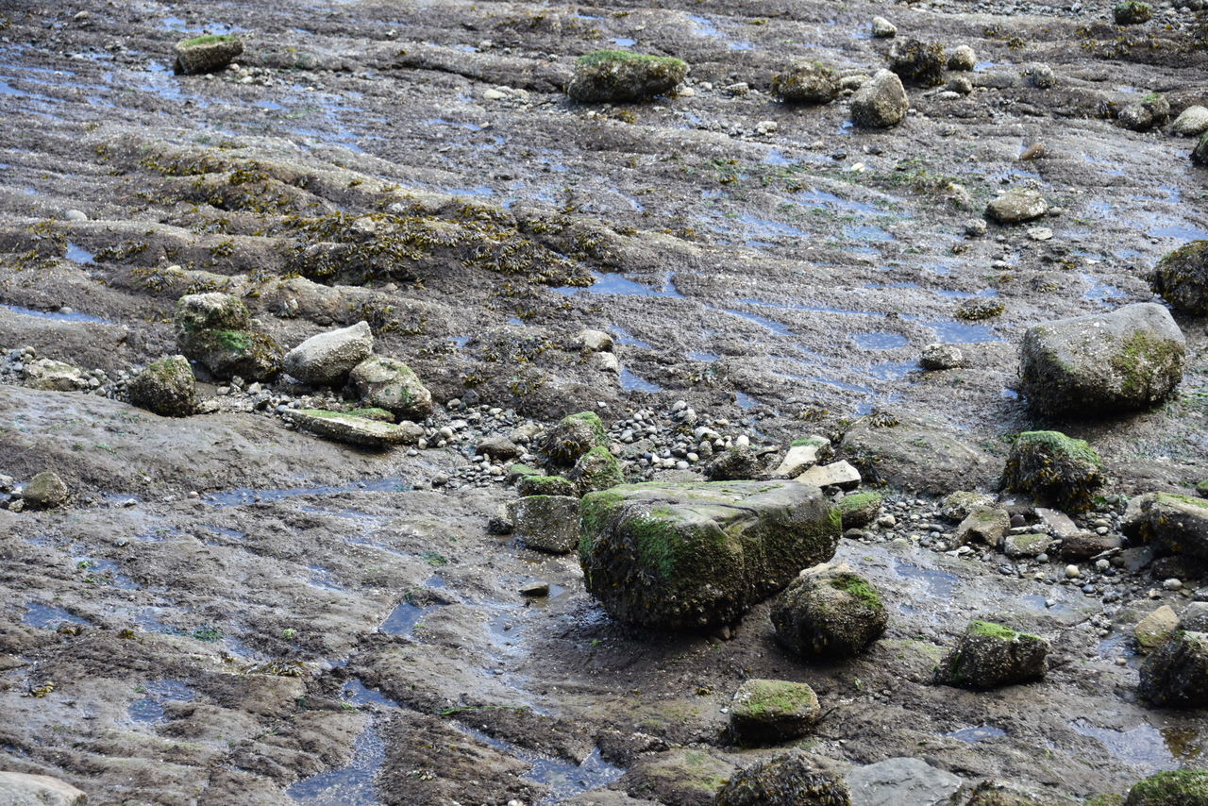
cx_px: 604
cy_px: 403
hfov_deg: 22.1
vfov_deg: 14.9
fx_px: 3088
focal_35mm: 92
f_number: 5.3
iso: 360
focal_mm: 92
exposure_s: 1/200
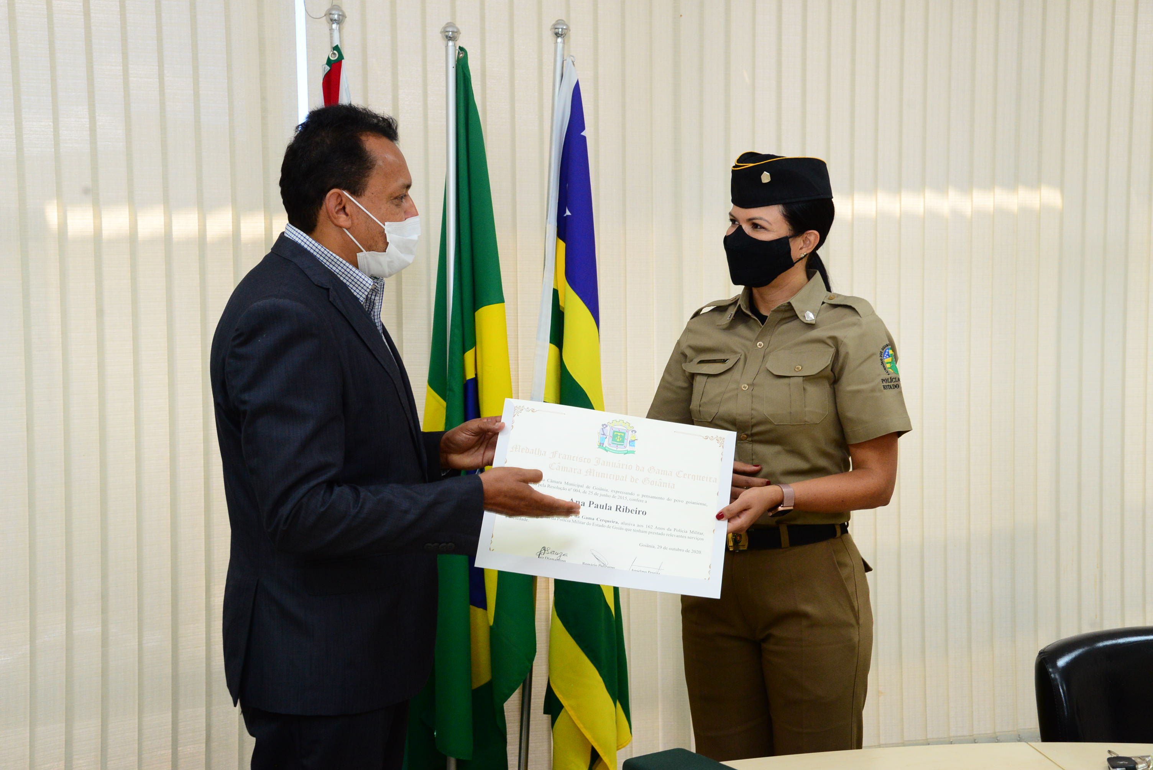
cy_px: 385
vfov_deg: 30.5
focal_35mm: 44
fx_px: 1410
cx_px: 576
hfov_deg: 44.5
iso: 2000
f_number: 7.1
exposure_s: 1/60
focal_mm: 44
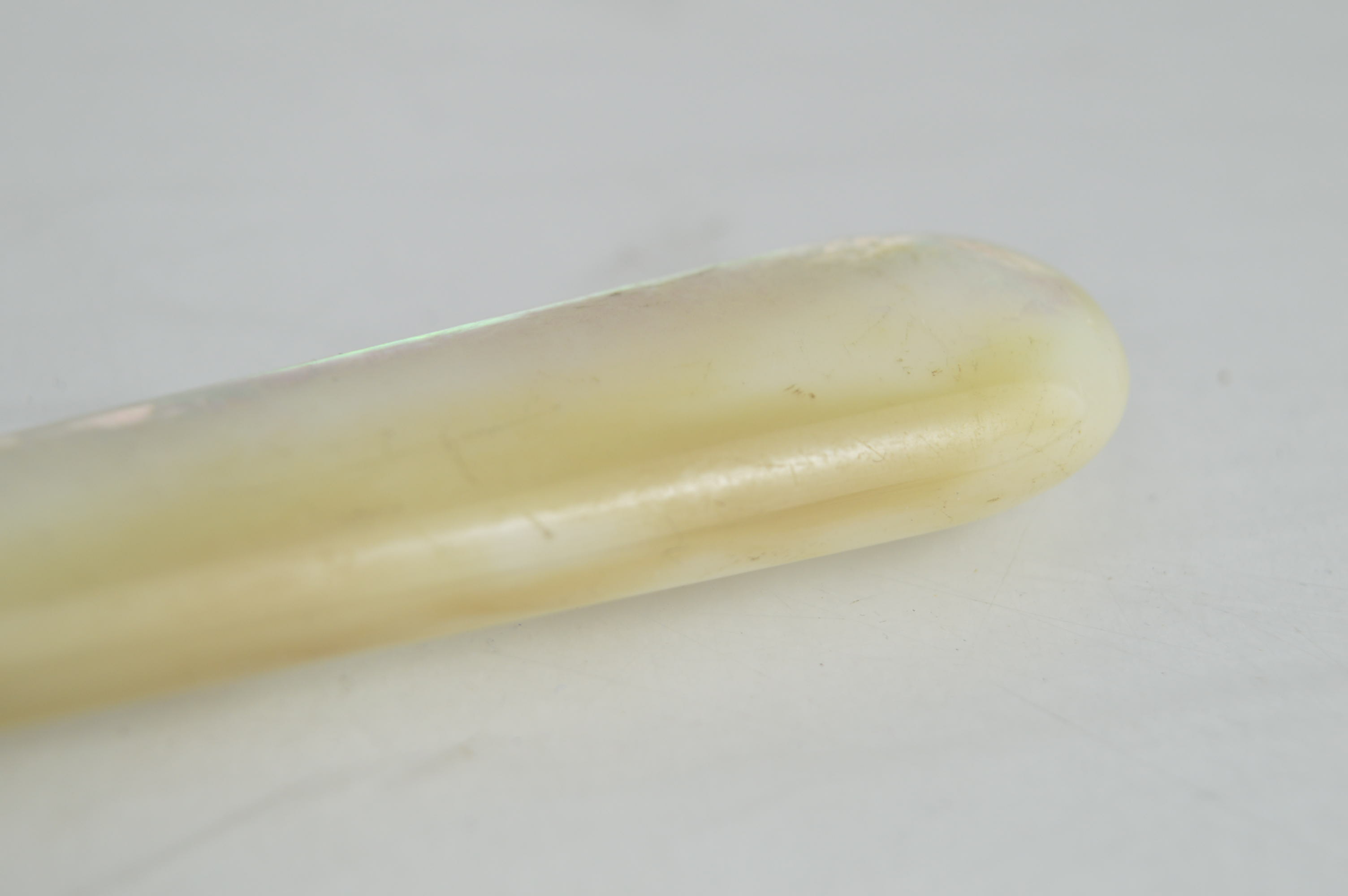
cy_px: 448
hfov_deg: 24.6
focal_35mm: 82
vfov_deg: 16.5
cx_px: 674
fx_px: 3086
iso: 400
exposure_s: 1/60
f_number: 5.6
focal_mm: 55
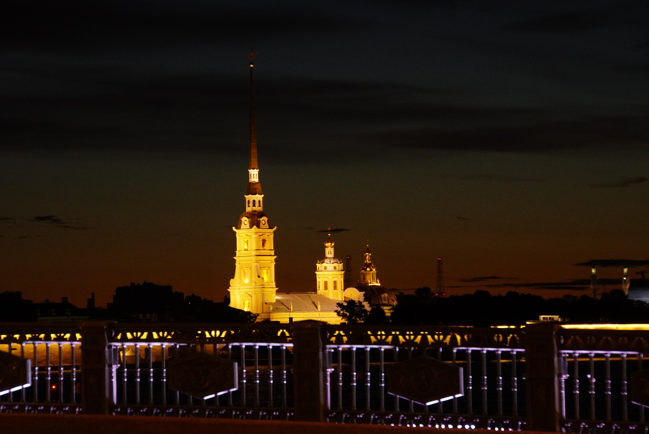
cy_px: 217
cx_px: 324
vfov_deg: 8.4
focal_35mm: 164
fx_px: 2949
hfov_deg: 12.6
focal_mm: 109
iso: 3200
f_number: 6.3
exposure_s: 1/25
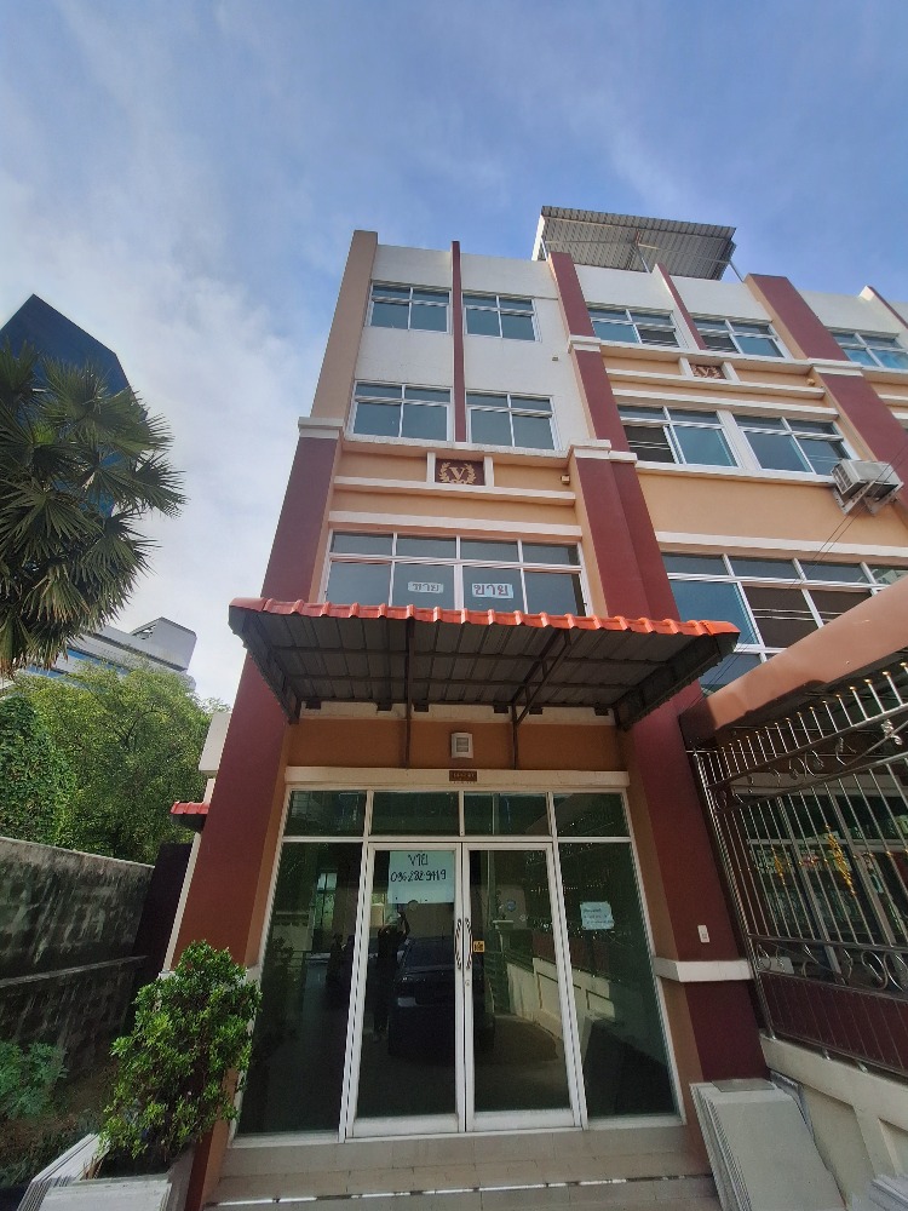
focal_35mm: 13
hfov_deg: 89.9
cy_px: 606
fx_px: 455
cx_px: 454
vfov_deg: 106.2
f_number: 2.2
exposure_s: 1/2000
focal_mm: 1.74
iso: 40
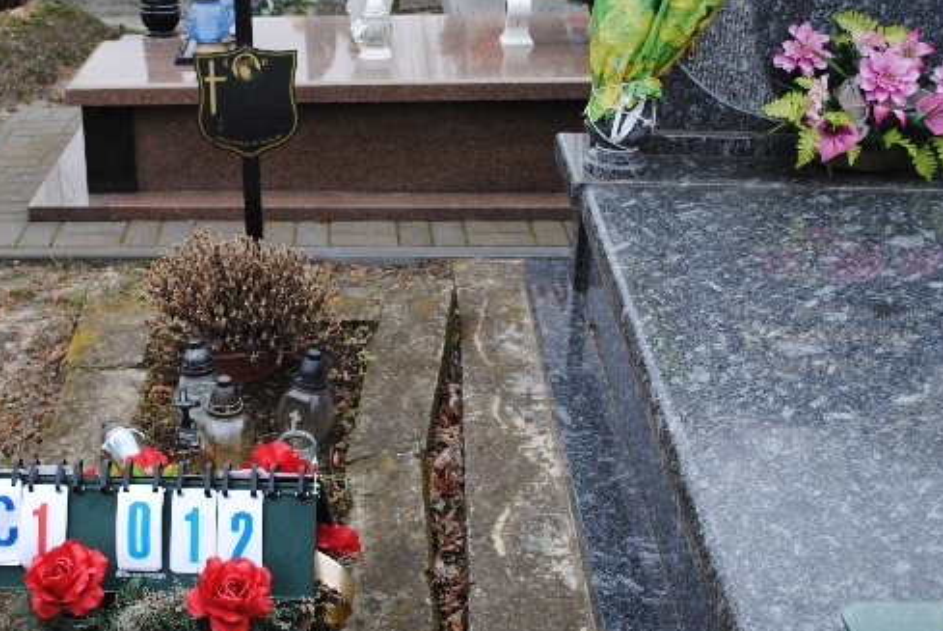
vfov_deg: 26.5
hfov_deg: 38.6
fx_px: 1337
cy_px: 316
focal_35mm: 51
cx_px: 351
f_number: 4.5
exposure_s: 1/80
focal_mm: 26
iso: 200
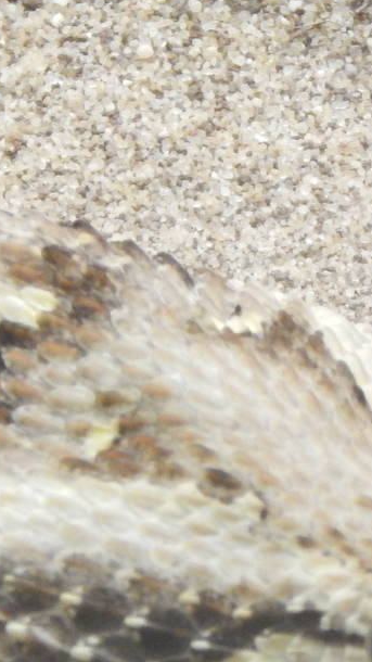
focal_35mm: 908
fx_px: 15927
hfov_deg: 1.3
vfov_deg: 2.4
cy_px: 568
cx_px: 406
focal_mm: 56.5
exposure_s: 1/15
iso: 800
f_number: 5.7
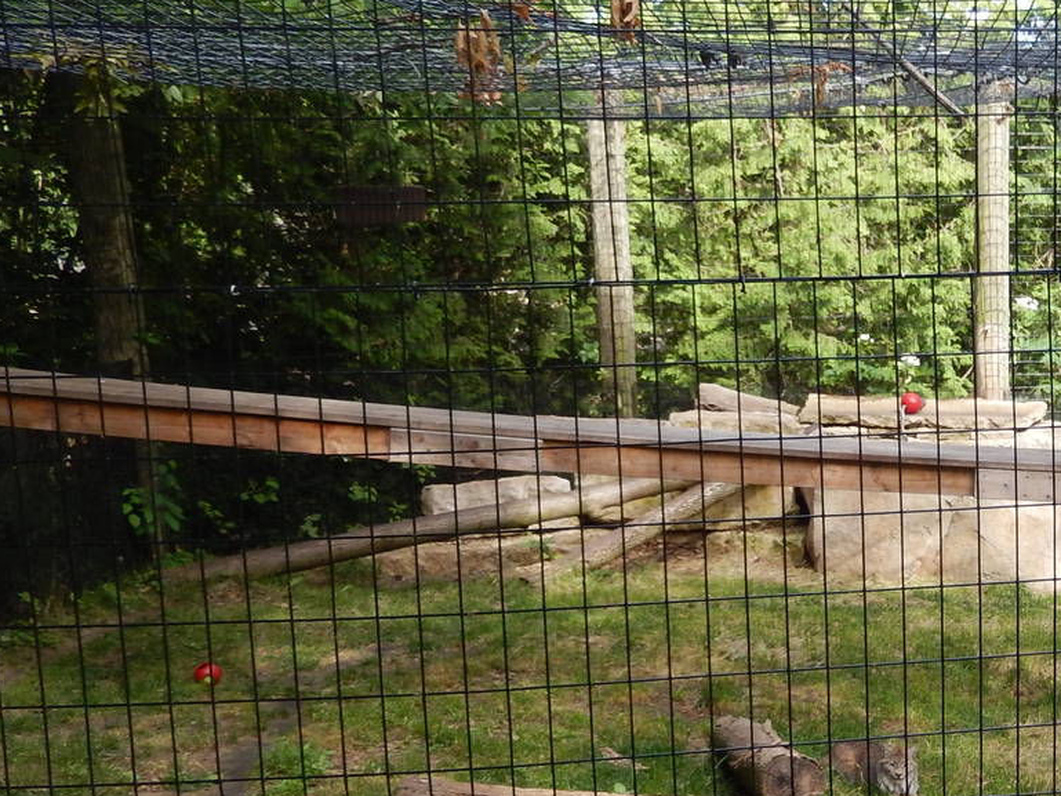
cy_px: 548
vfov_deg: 27.8
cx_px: 1098
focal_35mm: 52
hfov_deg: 33.2
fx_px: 1594
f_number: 3.4
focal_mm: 4.5
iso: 125
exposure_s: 1/200
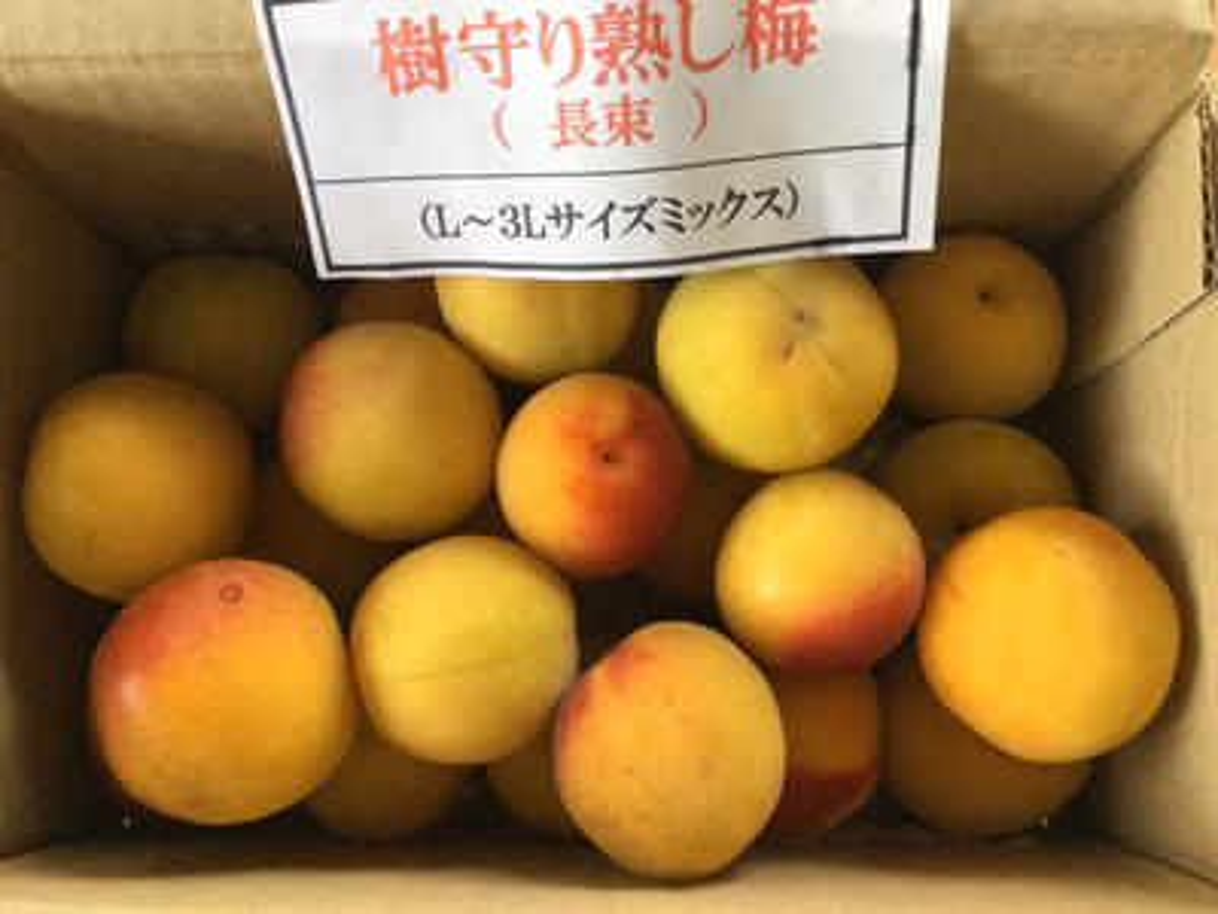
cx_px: 609
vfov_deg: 45.4
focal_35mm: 31
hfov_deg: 58.4
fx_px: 1091
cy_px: 457
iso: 40
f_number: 2.4
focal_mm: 3.3
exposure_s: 1/30
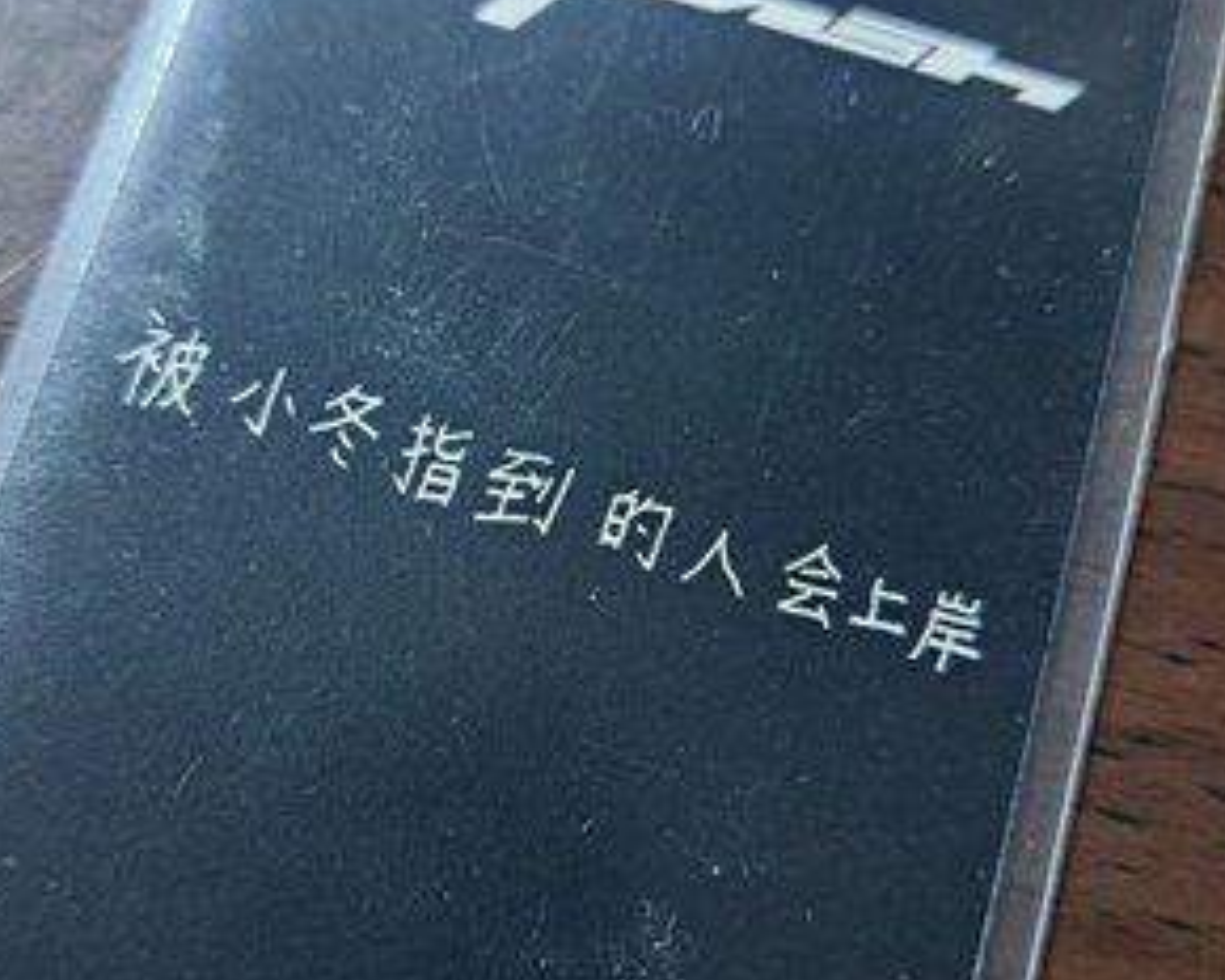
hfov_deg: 42.8
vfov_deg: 34.9
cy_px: 492
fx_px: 1559
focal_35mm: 43
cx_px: 549
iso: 400
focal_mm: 5.23
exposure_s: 1/30
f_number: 1.8
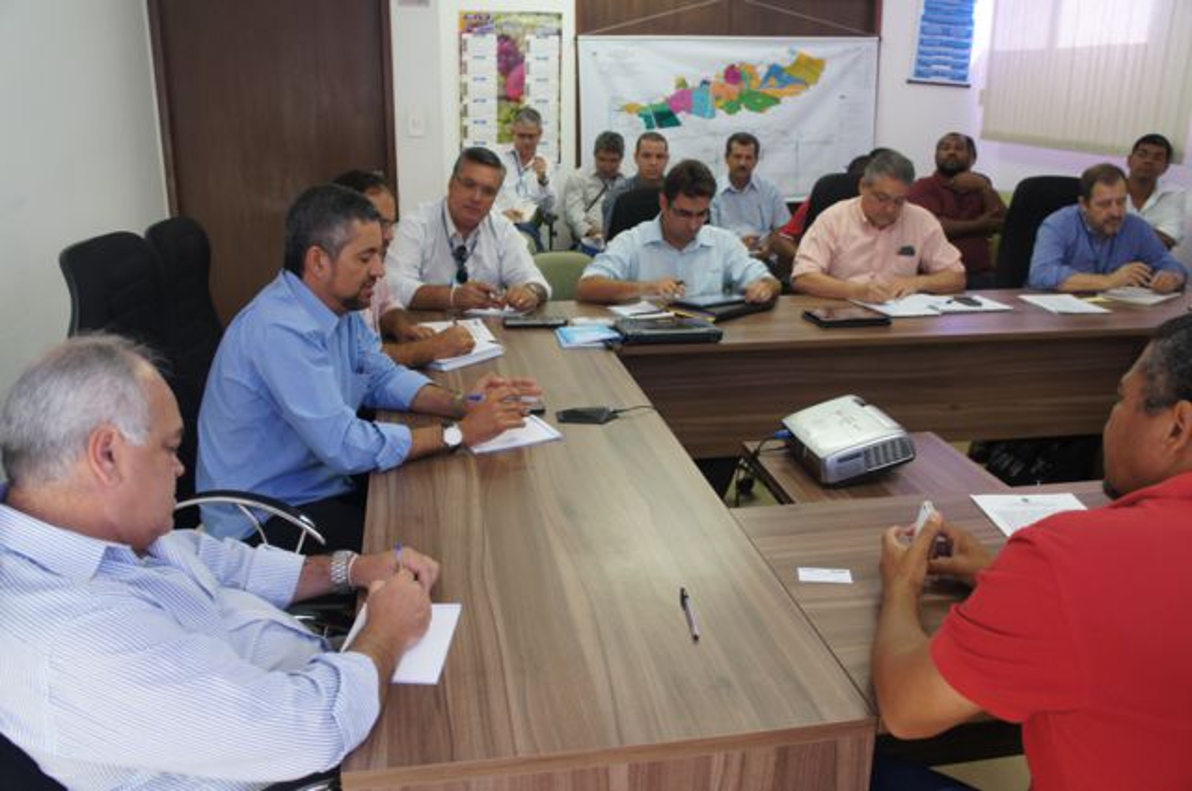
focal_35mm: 30
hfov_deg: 62.0
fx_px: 992
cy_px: 396
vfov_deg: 43.5
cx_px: 596
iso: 640
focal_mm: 20
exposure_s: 1/160
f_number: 4
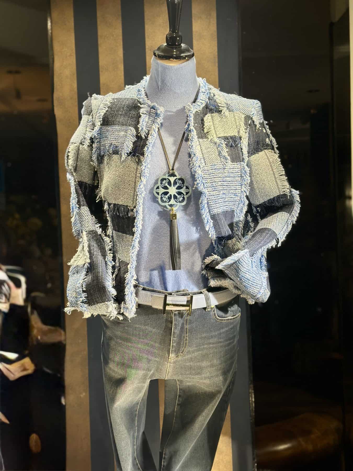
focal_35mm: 48
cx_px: 176
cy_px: 236
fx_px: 653
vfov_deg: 39.7
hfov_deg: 30.3
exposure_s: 1/138
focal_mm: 6.86
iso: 64
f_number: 1.78
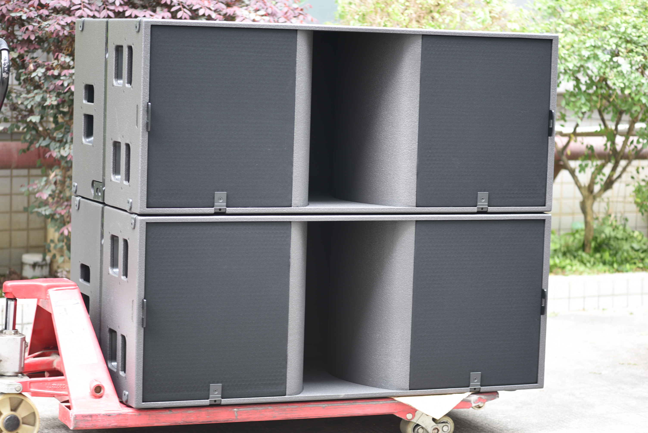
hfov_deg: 19.4
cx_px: 324
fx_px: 1891
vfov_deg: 13.1
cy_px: 216
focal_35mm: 105
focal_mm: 105
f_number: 2.8
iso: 100
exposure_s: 1/6
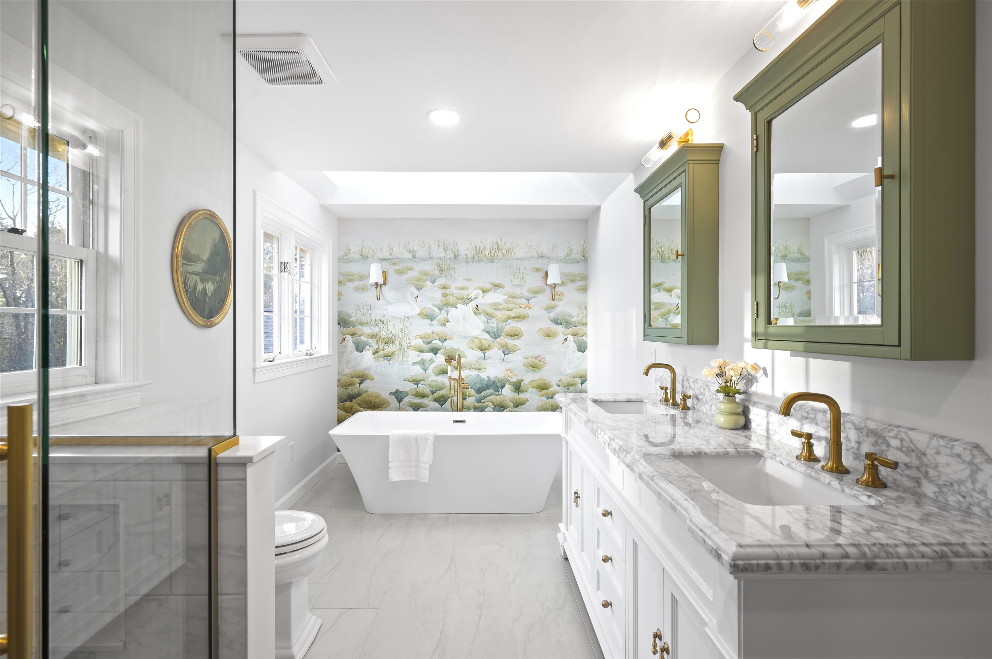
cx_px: 496
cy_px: 330
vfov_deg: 73.7
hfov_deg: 96.8
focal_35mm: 16
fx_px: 441
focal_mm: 16
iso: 250
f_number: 7.1
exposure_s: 1
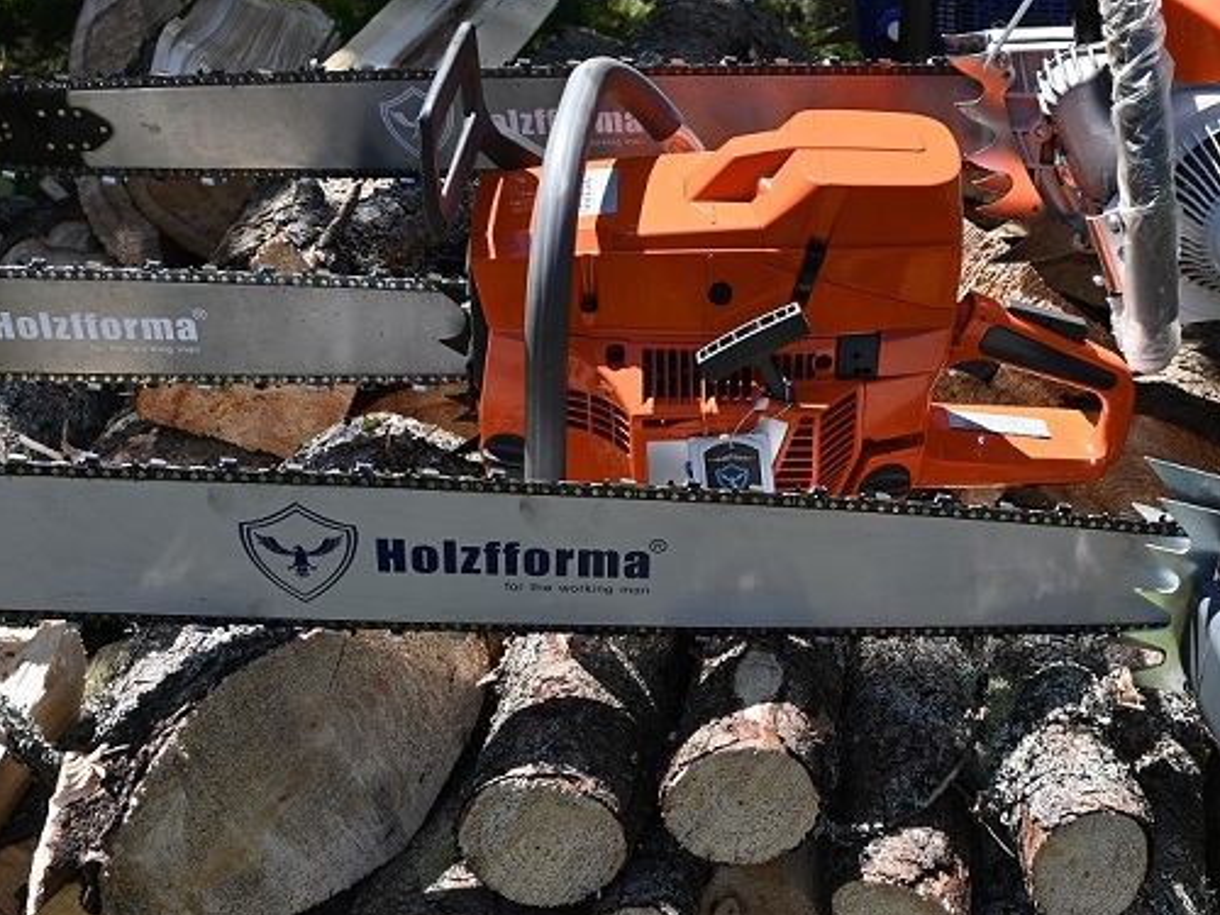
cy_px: 392
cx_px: 847
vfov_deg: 31.4
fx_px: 1626
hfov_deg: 40.4
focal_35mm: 46
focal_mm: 20.5
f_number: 6.3
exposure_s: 1/250
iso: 100
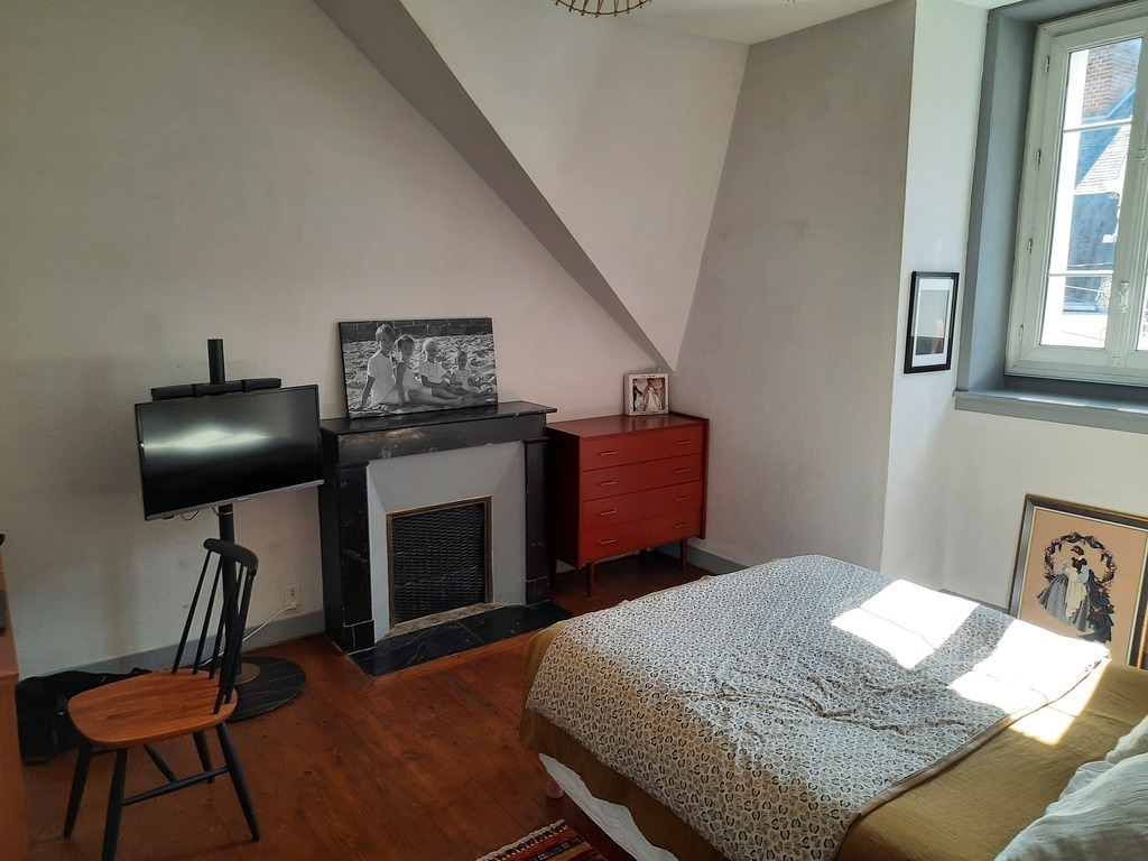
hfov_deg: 69.4
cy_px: 430
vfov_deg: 54.9
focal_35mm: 25
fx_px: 829
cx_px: 574
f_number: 2
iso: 40
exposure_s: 1/50
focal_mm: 4.6
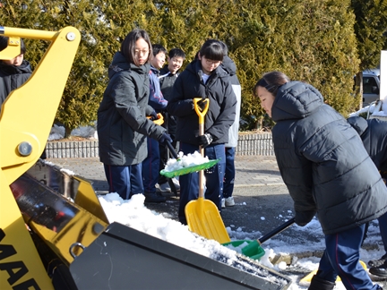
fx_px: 559
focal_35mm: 50
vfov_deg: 29.1
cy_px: 143
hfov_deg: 38.1
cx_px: 223
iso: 400
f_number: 8
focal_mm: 30
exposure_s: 1/320
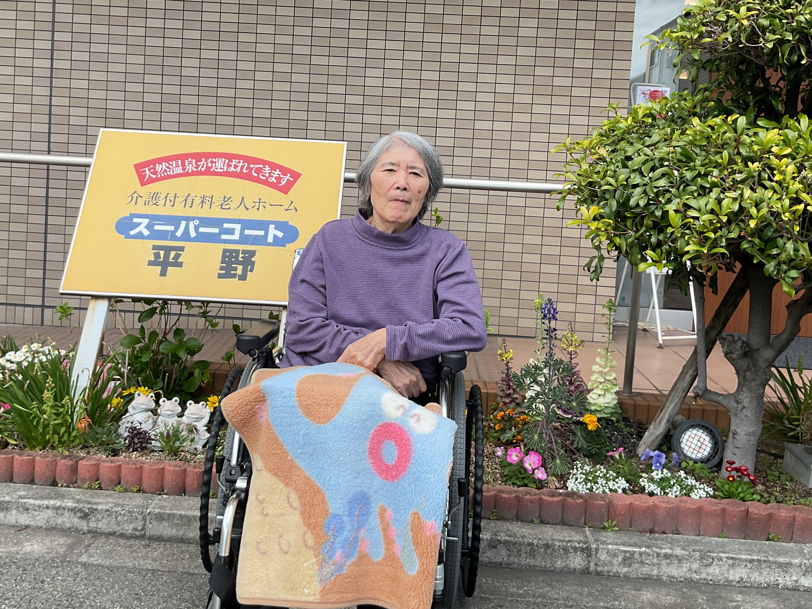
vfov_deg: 36.5
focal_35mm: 39
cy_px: 213
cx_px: 373
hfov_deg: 47.8
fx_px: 915
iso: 16
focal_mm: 3
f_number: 1.8
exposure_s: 1/829
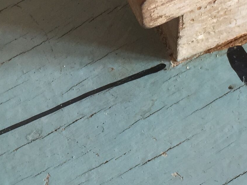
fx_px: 806
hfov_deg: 17.4
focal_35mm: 113
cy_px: 14
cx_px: 74
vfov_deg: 13.0
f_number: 2.2
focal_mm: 4.15
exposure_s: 1/50
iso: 40
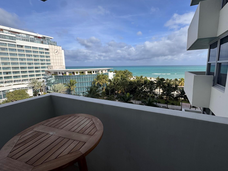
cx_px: 124
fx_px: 105
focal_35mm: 16
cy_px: 81
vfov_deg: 78.1
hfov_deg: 94.3
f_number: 2.2
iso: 50
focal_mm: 2.22
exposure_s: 1/1927
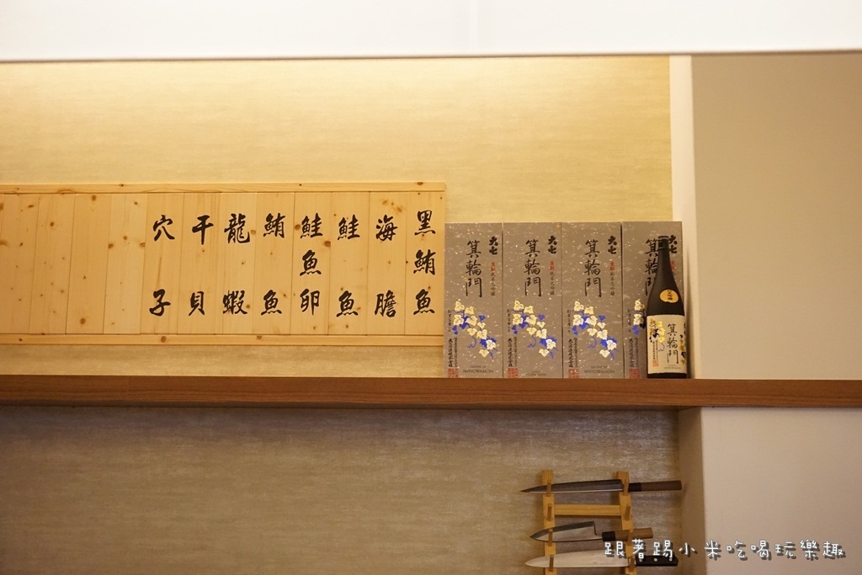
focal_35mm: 40
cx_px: 431
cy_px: 288
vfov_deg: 33.0
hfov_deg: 47.9
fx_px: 970
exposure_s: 1/125
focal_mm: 27
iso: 3200
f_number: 4.5
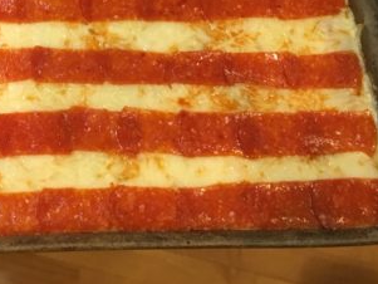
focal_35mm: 74
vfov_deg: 18.7
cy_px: -65
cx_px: 23
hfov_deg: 25.3
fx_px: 808
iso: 160
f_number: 2.2
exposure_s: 1/30
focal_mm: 4.15
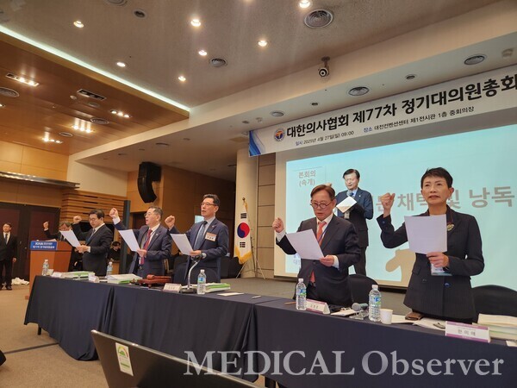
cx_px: 258
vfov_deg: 58.9
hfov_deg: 73.9
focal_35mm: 23
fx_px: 344
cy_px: 194
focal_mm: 5.4
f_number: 1.8
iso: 160
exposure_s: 1/120
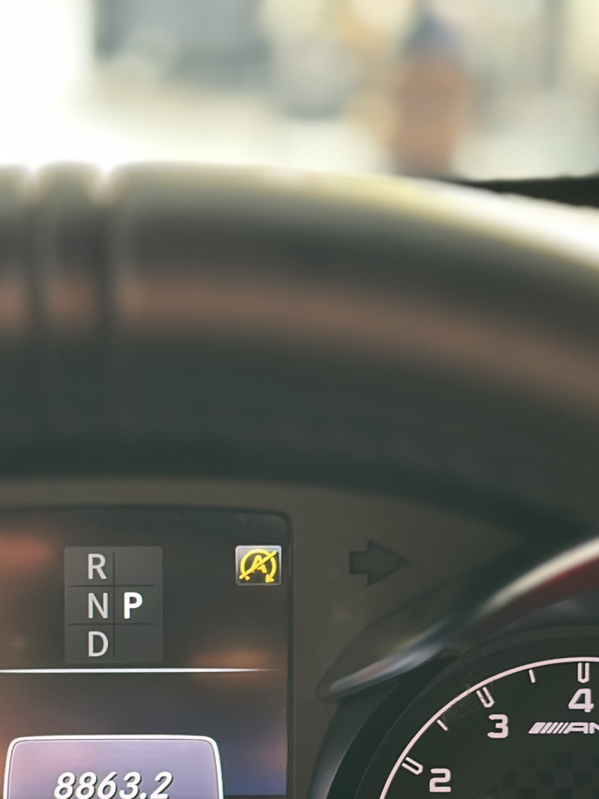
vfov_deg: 18.2
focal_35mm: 107
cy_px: 637
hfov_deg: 13.7
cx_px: 93
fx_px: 2468
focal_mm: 6.86
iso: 125
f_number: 1.78
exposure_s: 1/45
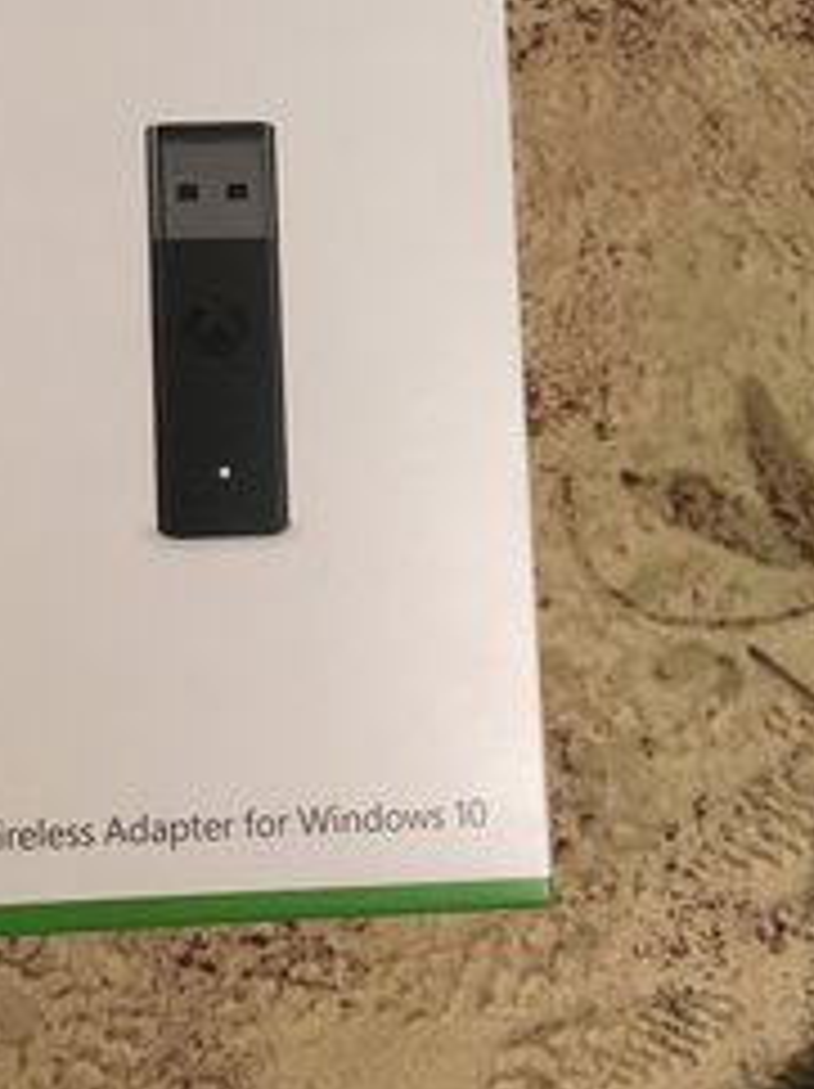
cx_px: 211
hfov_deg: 29.8
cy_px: 351
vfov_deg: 39.2
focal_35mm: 48
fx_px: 1508
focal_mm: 4.15
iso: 200
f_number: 2.2
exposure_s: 1/25
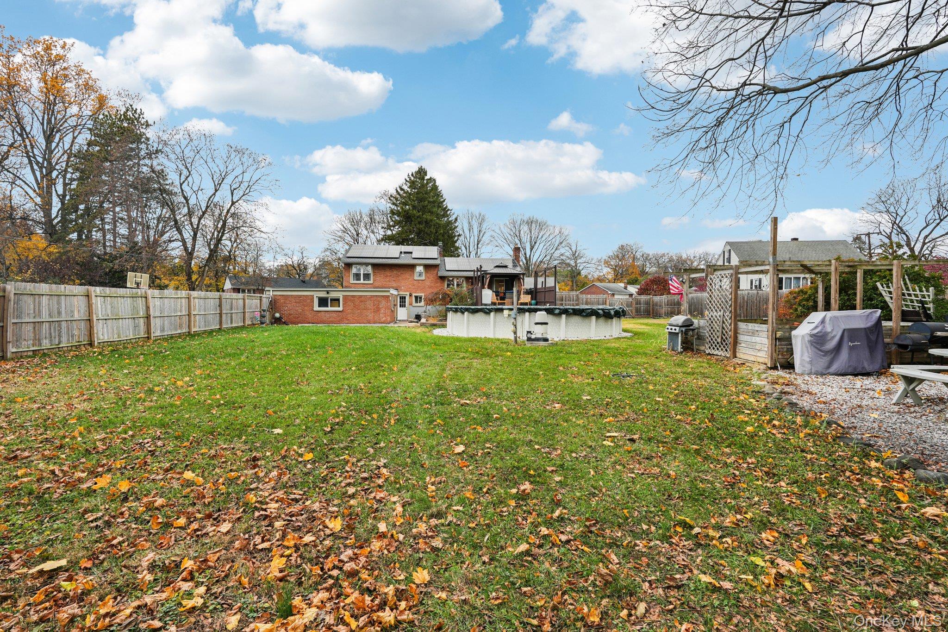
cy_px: 316
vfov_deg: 72.0
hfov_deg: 95.0
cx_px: 474
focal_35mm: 16
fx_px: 434
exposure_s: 1/30
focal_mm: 16.5
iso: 125
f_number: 9
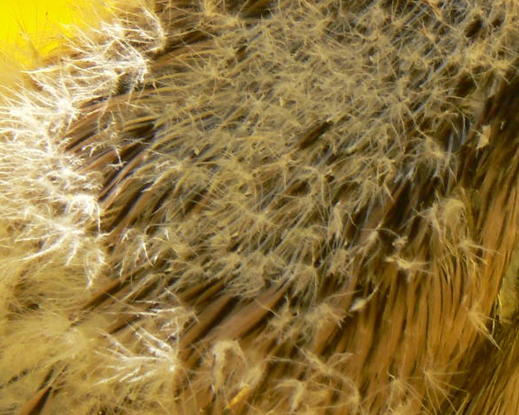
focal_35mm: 302
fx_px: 4639
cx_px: 305
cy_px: 193
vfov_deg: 5.1
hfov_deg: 6.4
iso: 100
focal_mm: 19
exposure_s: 1/400
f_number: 5.6
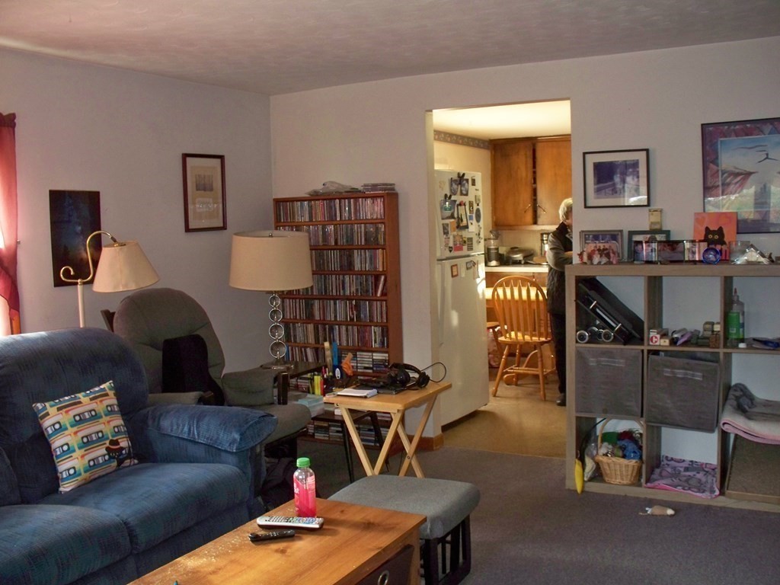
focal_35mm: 35
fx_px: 789
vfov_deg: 40.7
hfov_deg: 52.6
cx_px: 390
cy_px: 292
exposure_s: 1/30
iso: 200
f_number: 2.8
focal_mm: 7.54
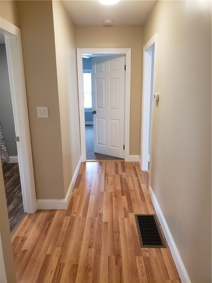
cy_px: 142
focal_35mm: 26
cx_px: 106
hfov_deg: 53.1
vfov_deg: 67.3
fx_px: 212
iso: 320
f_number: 2.4
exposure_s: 1/60
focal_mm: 4.3
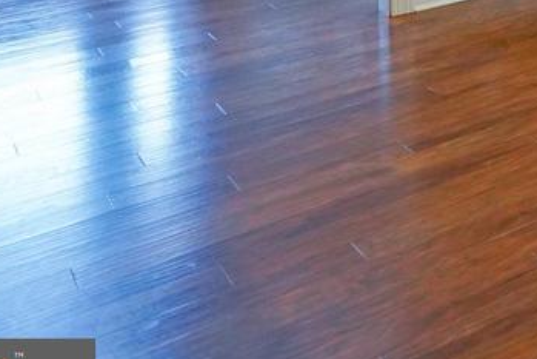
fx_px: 985
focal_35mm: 66
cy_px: -322
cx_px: 963
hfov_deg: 21.0
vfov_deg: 16.5
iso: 1600
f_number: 3.2
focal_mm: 16
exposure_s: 1/160
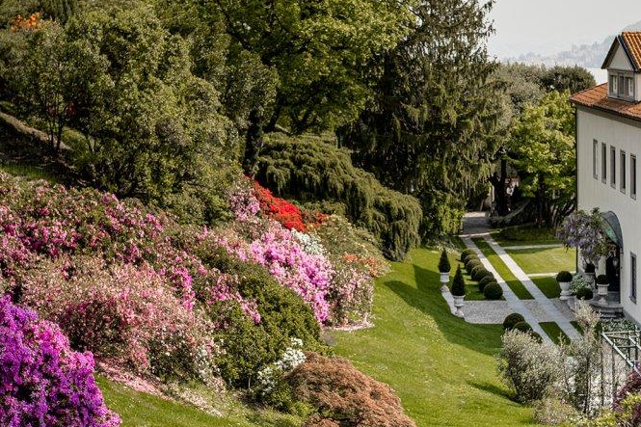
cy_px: 202
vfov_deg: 17.7
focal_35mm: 77
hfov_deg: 26.3
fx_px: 1371
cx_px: 346
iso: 125
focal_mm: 50
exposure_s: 1/1600
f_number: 2.2
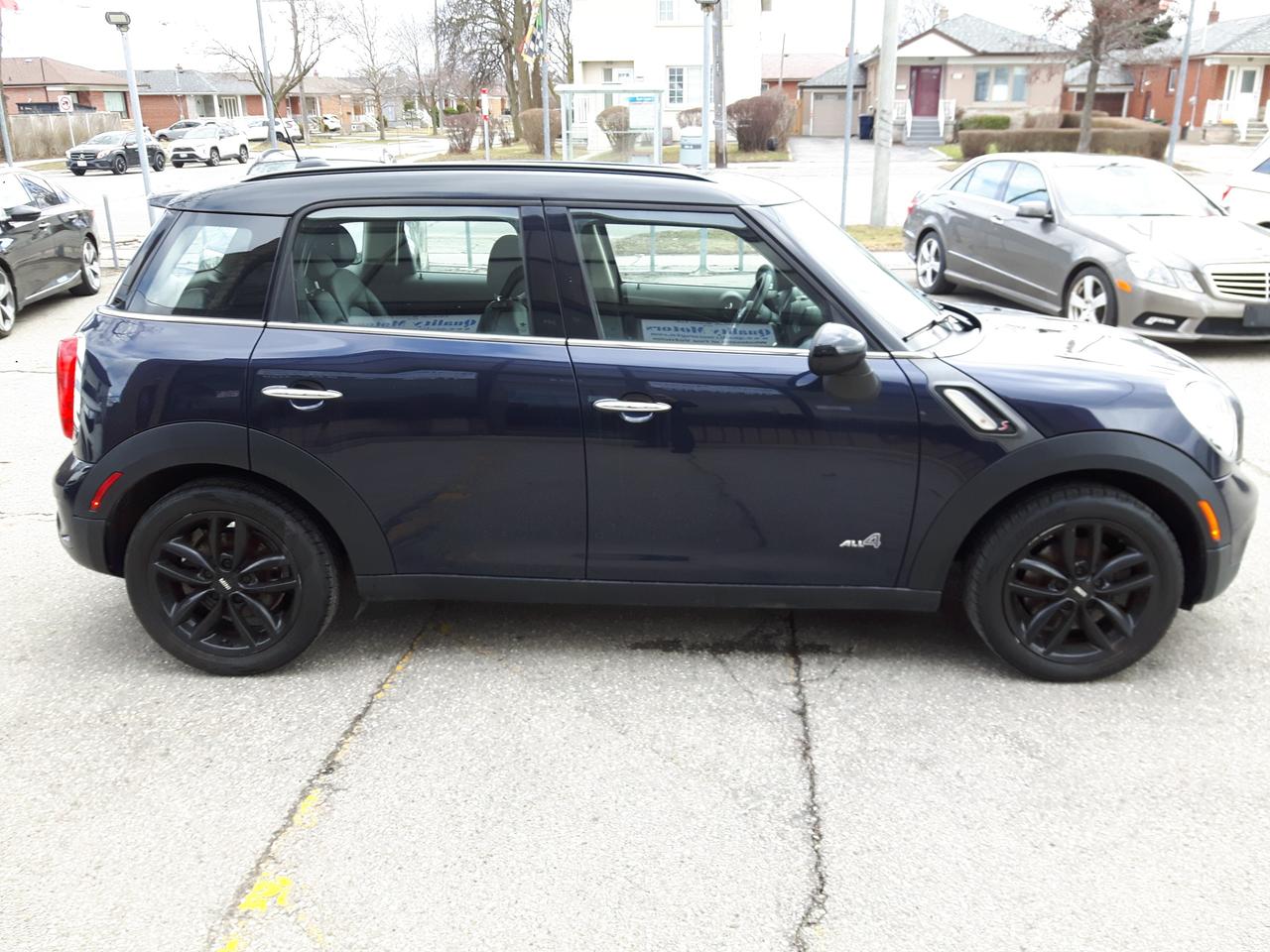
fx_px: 1137
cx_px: 635
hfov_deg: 58.4
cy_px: 476
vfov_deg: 45.4
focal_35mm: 31
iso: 40
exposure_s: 1/116
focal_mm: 3.7
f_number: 1.9
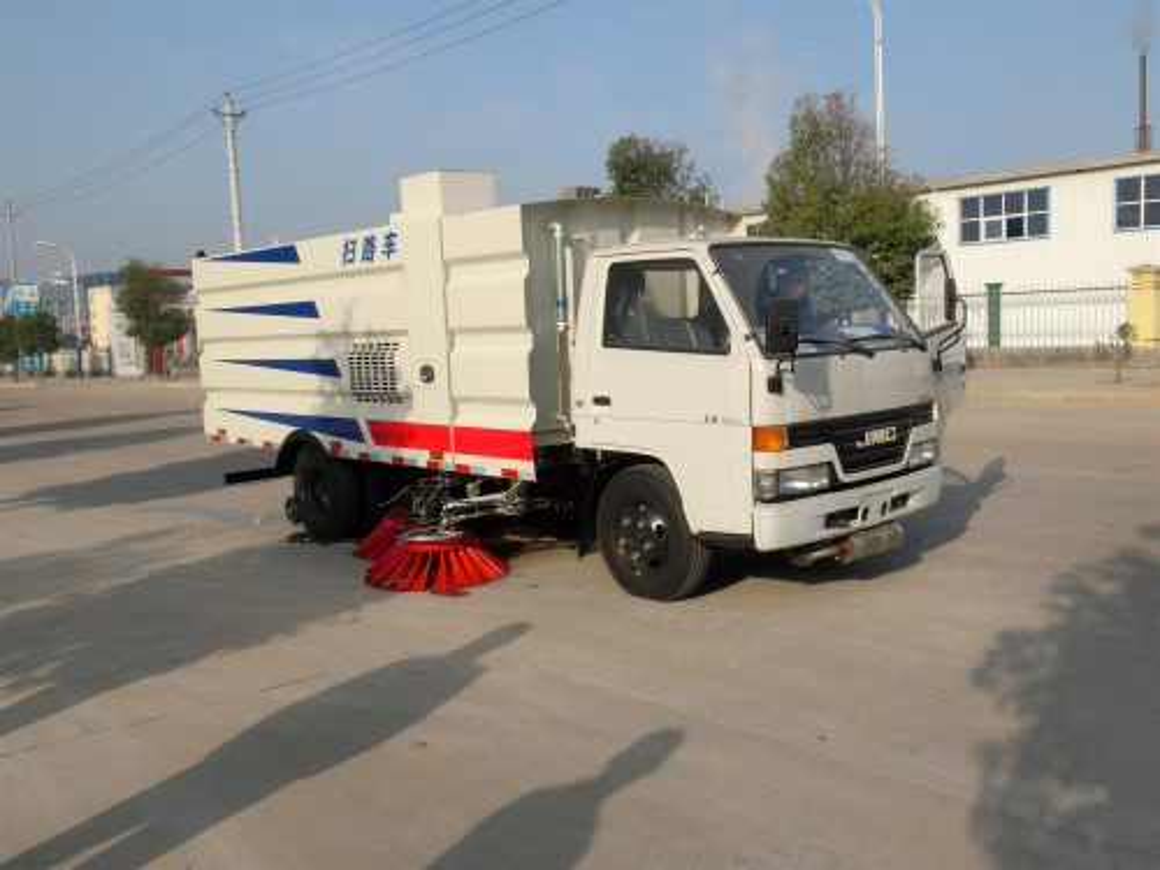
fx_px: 1106
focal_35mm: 33
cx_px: 580
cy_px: 435
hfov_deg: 55.4
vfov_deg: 42.9
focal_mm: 5.93
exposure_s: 1/160
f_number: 9.4
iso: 80
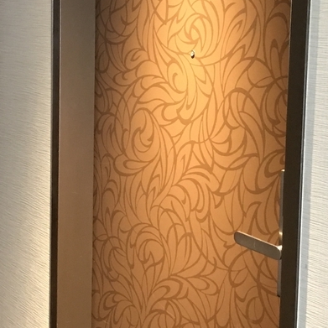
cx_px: 116
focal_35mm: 76
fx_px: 815
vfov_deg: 22.6
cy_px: 98
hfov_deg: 22.7
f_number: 1.8
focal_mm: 3.99
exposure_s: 1/5
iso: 80
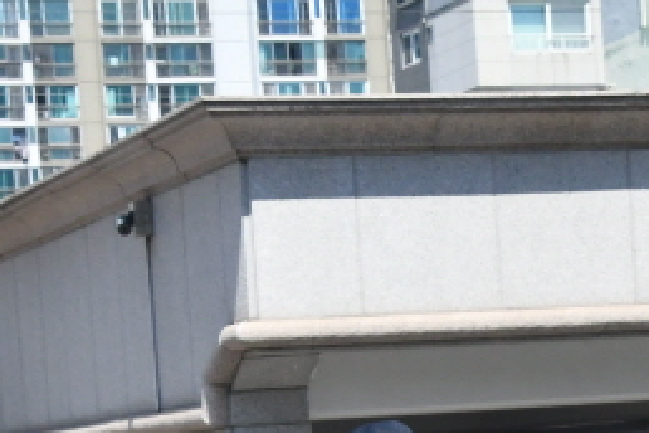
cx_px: 586
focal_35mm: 170
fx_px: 3064
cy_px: 650
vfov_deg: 7.9
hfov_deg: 12.0
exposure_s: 1/800
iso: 800
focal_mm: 28
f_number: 14
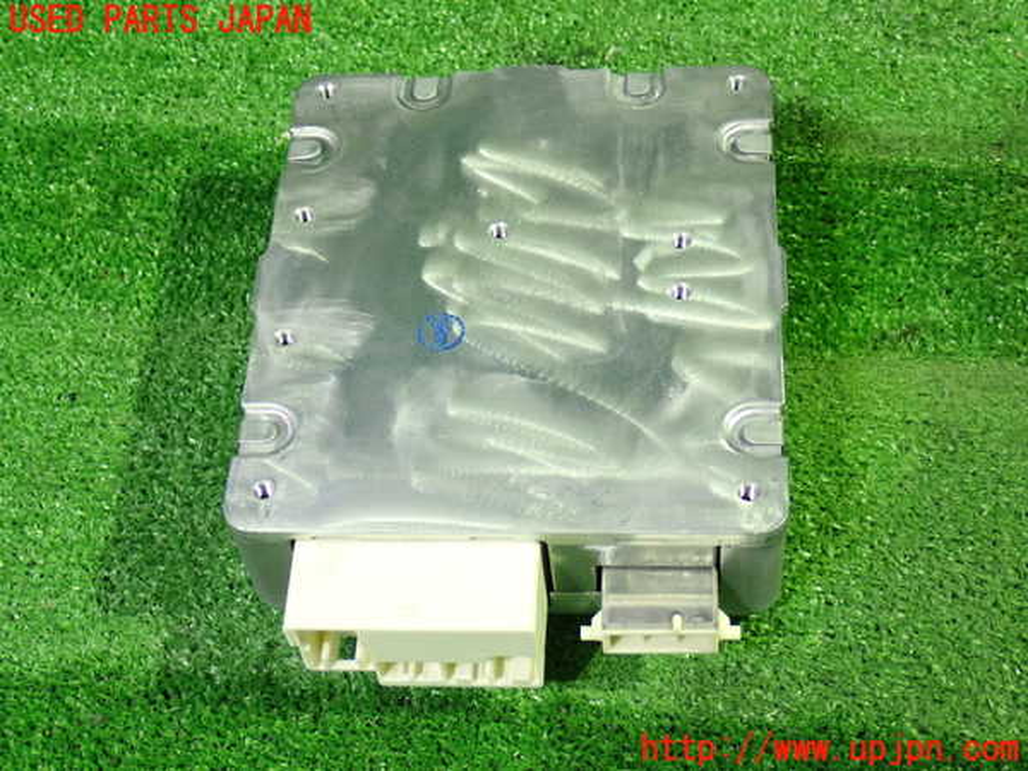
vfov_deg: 25.2
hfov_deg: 33.2
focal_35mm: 58
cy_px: 386
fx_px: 1722
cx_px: 514
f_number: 3.5
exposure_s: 1/20
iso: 800
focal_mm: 10.35
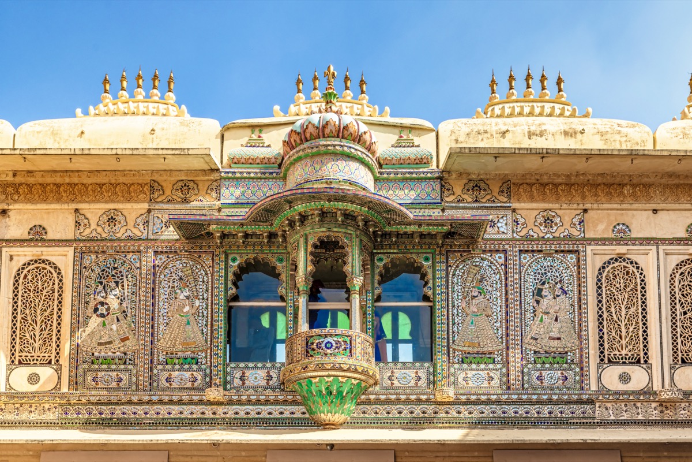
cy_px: 231
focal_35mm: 35
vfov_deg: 37.9
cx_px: 346
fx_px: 673
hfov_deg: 54.4
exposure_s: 1/250
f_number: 8
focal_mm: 35
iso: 100
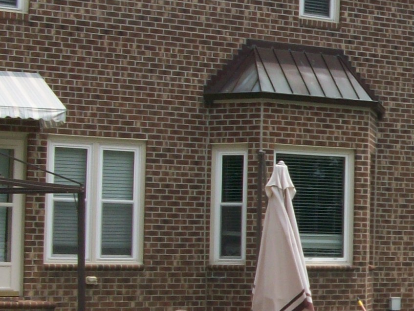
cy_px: 143
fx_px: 1244
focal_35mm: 104
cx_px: 587
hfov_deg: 17.3
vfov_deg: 14.2
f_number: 5.5
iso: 64
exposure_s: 1/375
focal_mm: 5.7
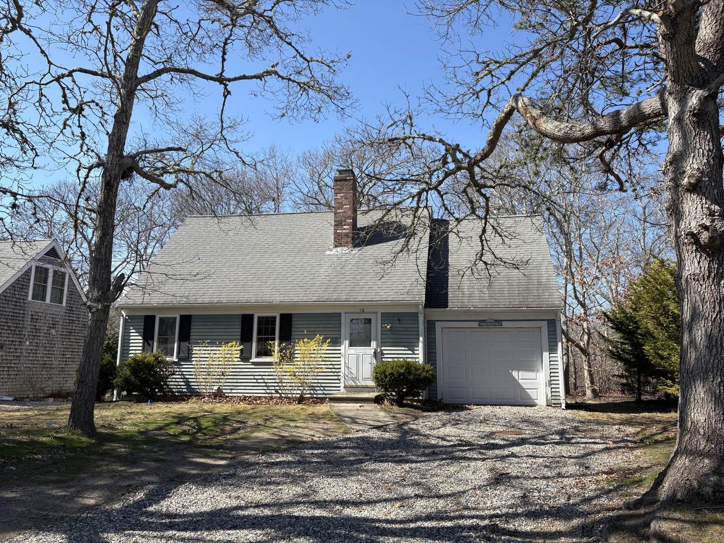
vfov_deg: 53.1
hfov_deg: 67.3
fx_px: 544
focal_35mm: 26
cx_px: 362
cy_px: 272
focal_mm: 5.96
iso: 50
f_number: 1.6
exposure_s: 1/2012
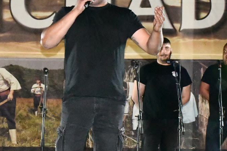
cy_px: 95
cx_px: 73
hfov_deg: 14.0
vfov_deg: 9.4
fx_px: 921
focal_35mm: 146
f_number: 8
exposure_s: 1/60
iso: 20000
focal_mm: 40
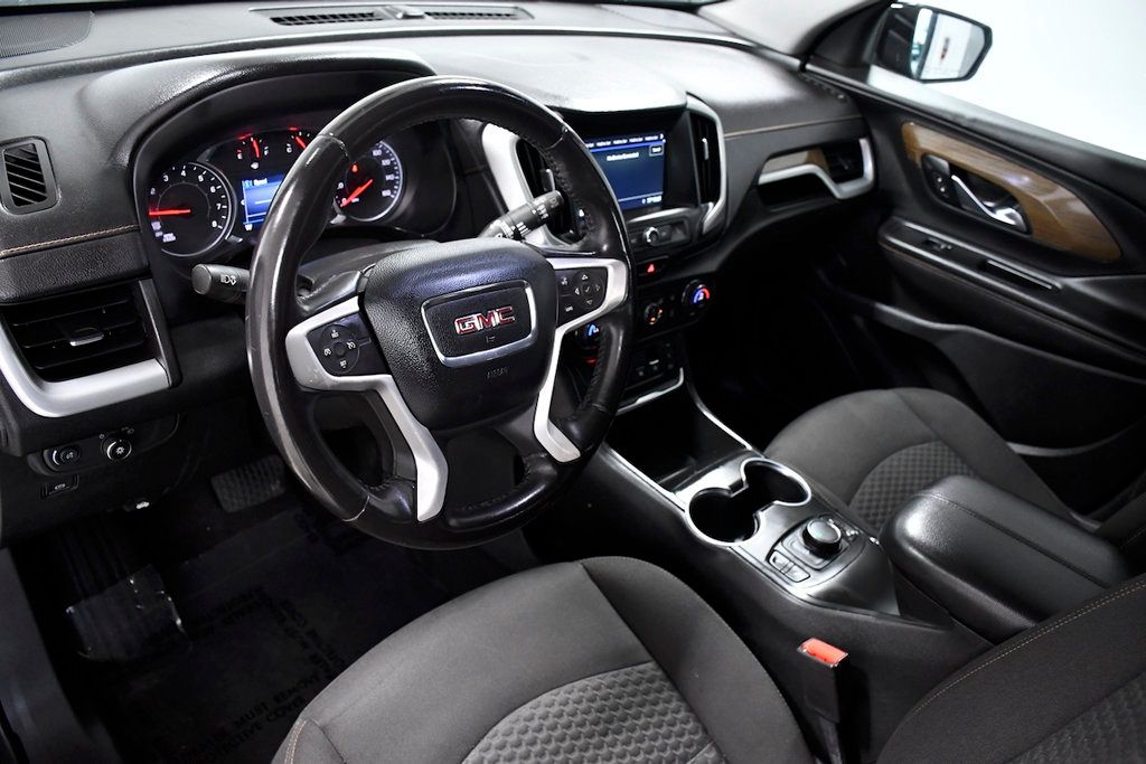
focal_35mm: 27
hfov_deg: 67.4
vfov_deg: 47.9
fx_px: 860
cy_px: 382
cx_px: 573
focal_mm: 18
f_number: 4.5
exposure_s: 1/80
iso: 2500
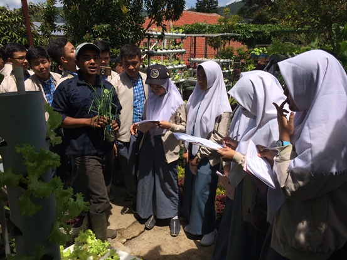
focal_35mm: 29
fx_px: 291
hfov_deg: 61.6
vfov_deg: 48.2
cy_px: 130
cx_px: 174
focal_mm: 4.15
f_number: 2.2
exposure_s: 1/3165
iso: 32
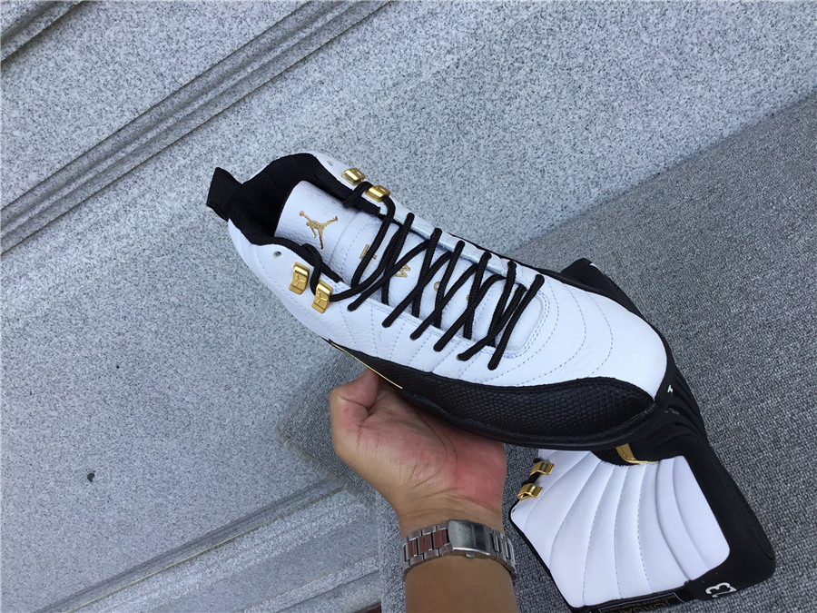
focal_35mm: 31
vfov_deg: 45.4
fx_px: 732
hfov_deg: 58.4
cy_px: 306
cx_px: 408
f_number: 2.4
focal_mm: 3.3
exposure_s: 1/356
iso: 25
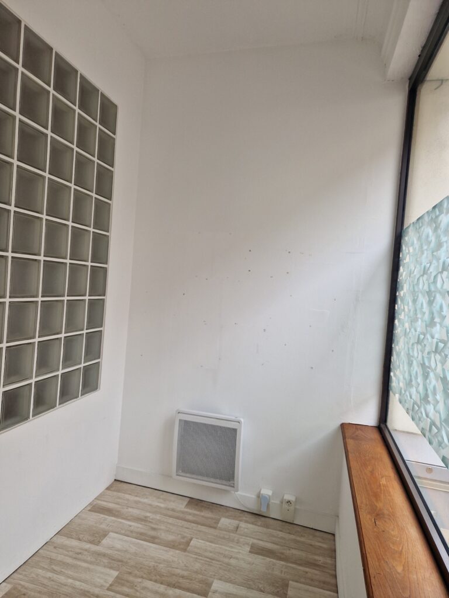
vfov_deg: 73.9
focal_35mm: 23
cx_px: 224
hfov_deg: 58.9
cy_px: 299
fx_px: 398
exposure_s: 1/180
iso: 50
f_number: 1.8
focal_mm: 5.4
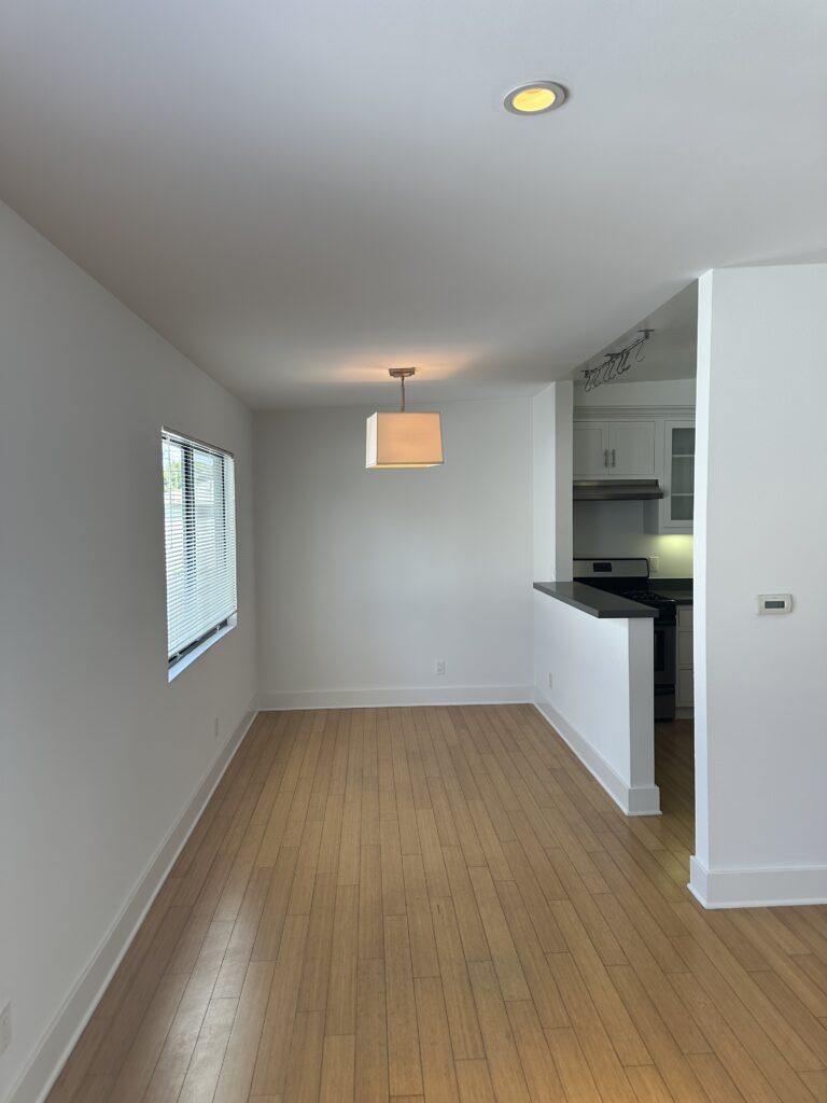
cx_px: 414
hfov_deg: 56.8
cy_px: 552
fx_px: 765
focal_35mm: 24
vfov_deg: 71.6
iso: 125
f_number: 1.78
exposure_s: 1/149
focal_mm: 6.86
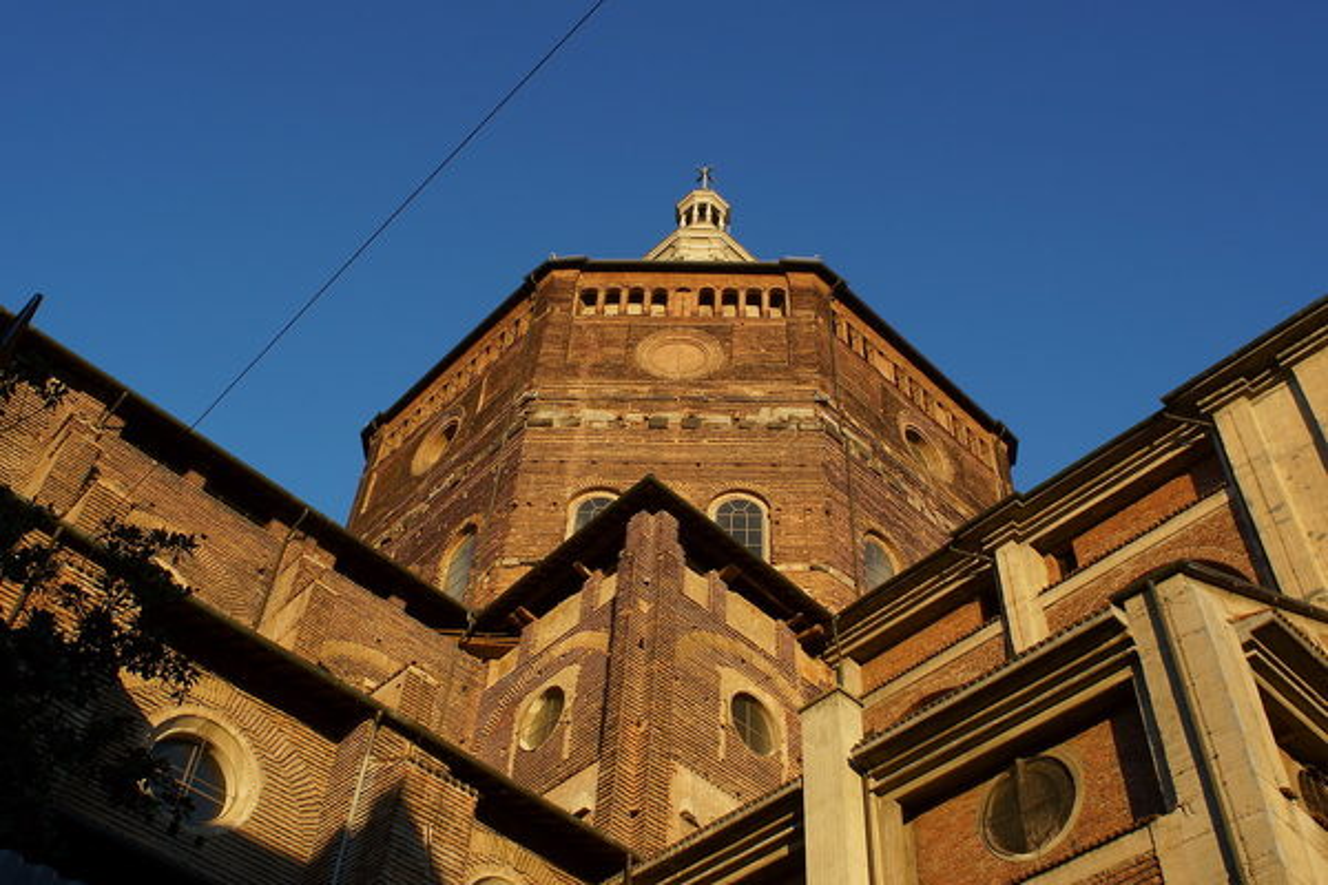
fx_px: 1328
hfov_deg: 53.1
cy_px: 442
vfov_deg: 36.9
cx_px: 664
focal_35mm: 36
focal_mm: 24
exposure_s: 1/40
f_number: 18
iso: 200
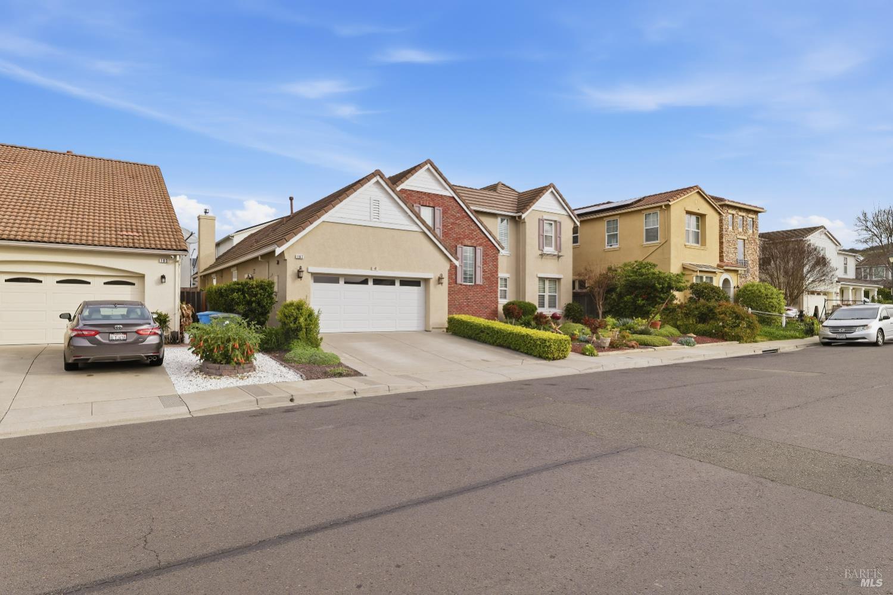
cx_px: 446
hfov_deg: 84.0
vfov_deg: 61.9
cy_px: 298
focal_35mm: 20
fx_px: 496
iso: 100
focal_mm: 20
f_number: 7.1
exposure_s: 1/100
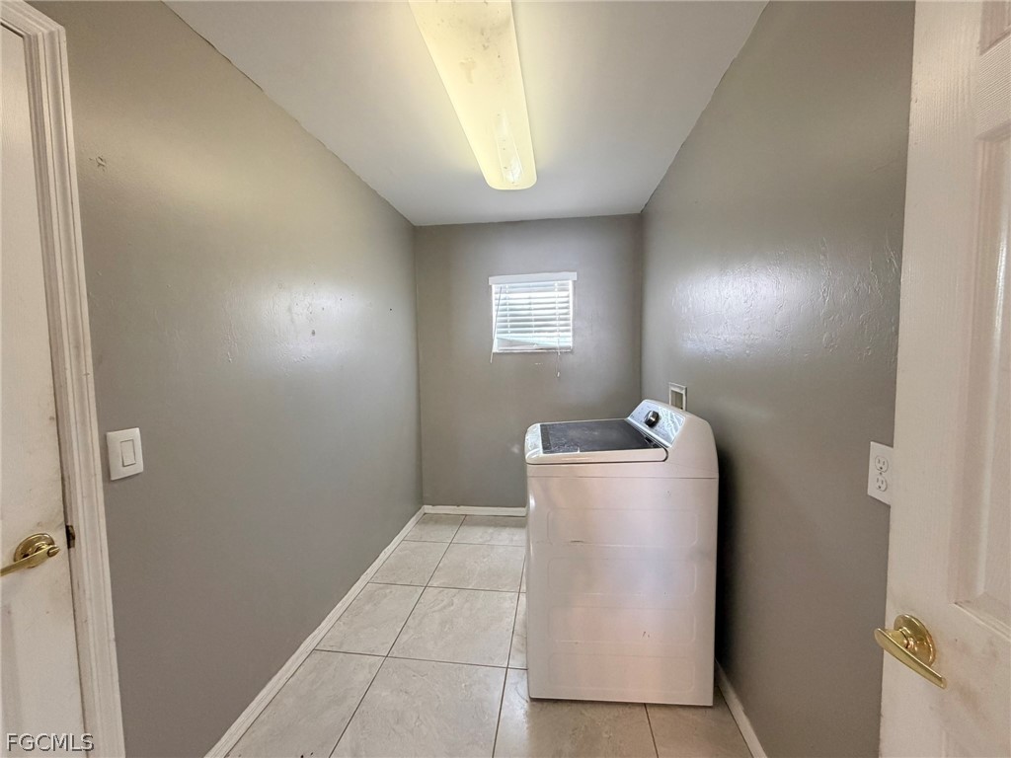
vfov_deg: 85.7
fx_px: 409
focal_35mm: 14
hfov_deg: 102.1
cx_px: 506
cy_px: 379
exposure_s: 1/60
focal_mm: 2.22
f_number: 2.2
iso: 320
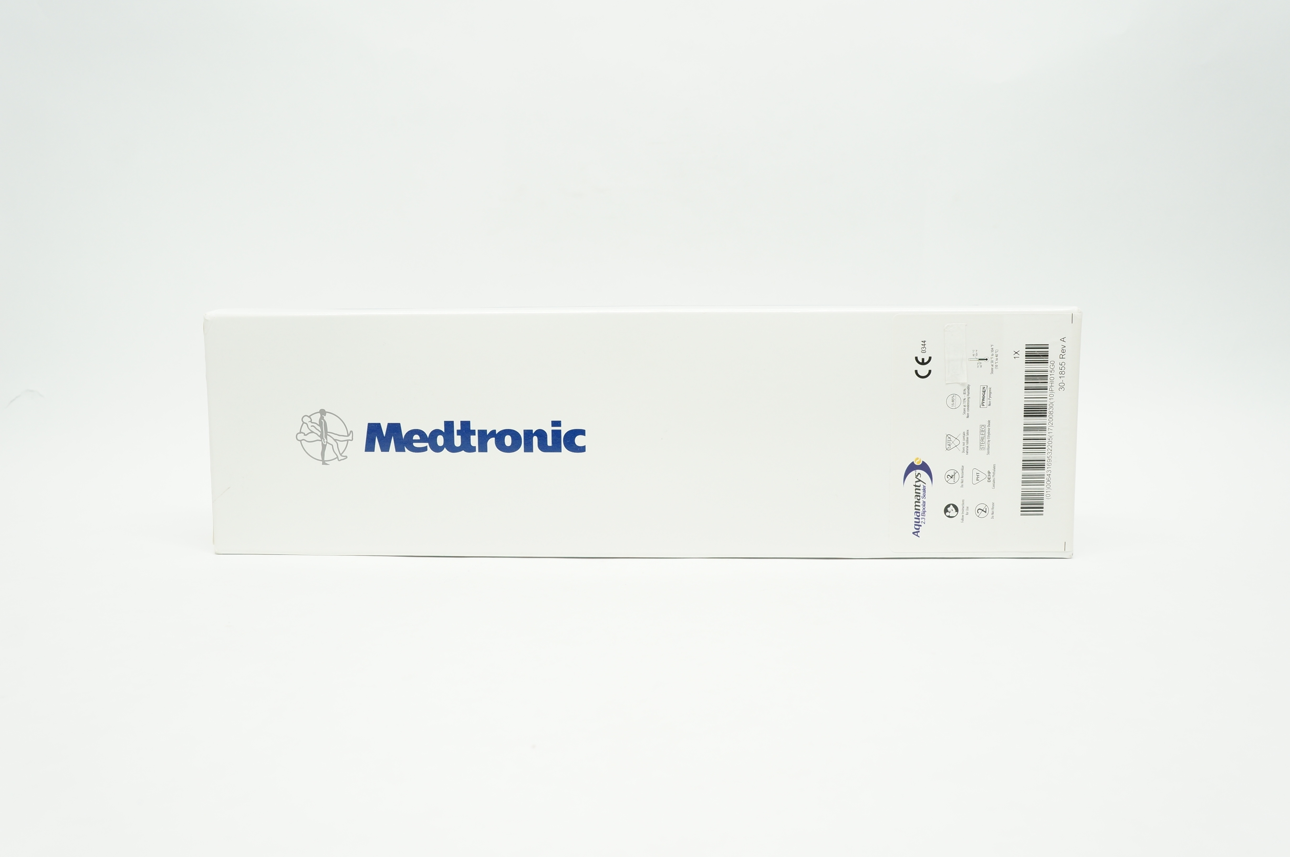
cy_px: 428
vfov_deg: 41.6
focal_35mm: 32
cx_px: 645
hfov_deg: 59.5
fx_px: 1128
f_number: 6.3
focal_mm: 21
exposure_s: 1/40
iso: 400
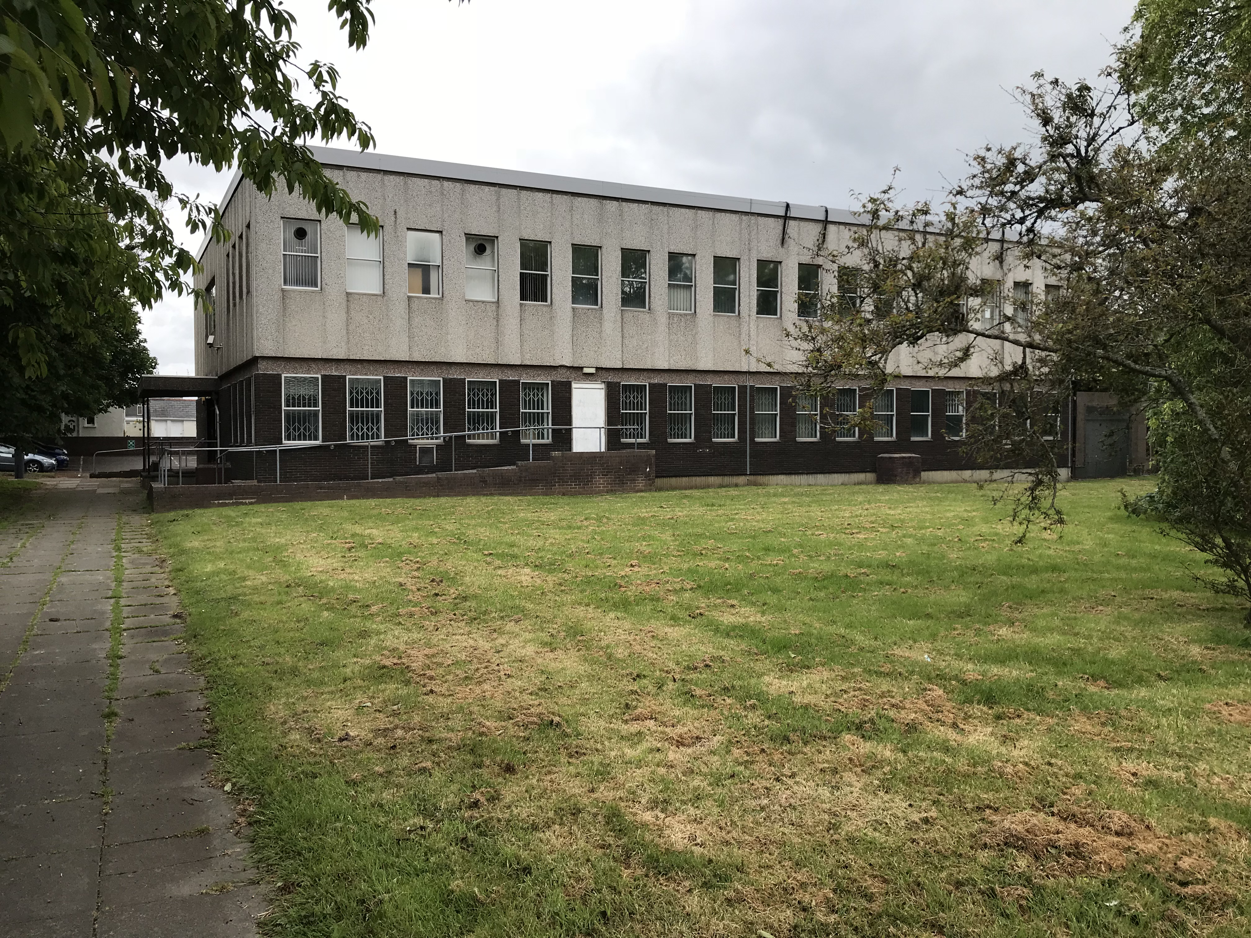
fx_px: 1012
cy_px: 469
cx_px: 626
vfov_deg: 49.7
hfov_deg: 63.4
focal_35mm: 28
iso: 20
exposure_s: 1/825
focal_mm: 3.99
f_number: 1.8
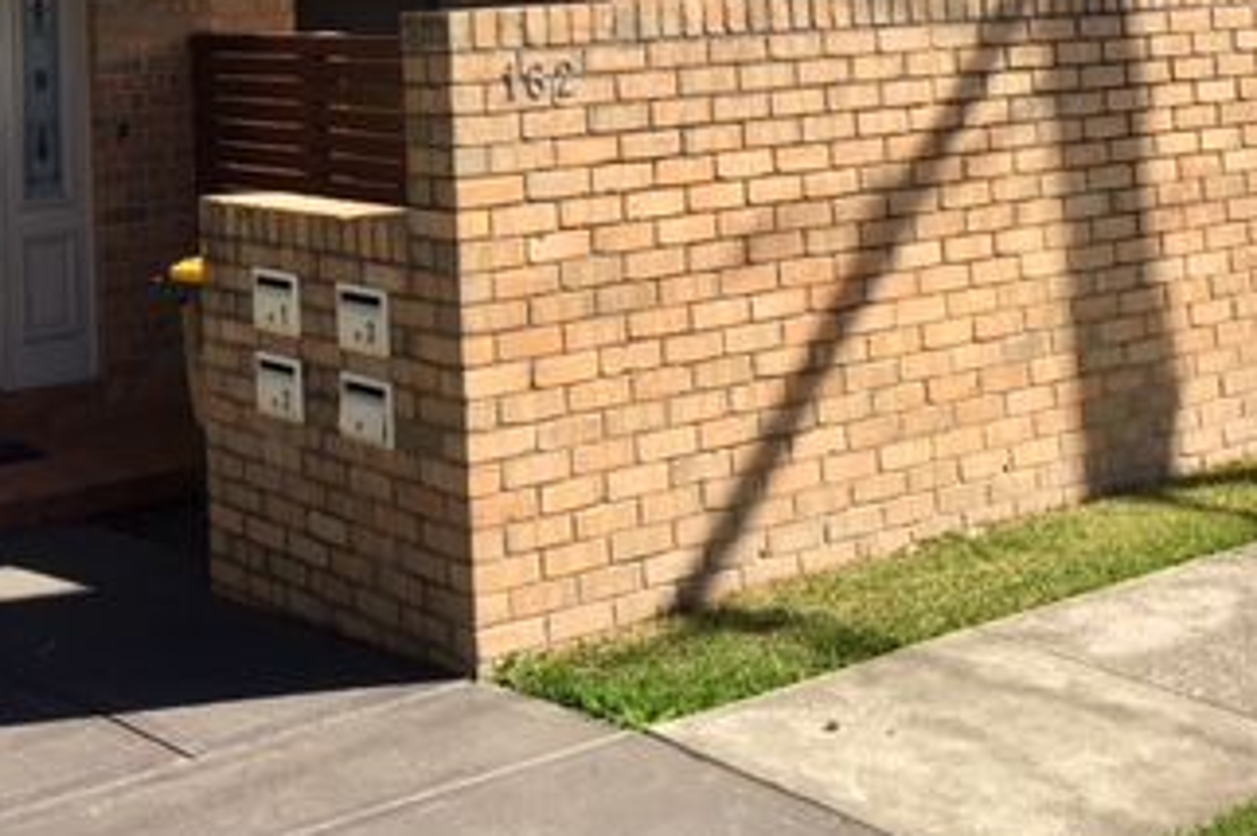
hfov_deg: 32.9
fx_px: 2093
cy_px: -176
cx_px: 336
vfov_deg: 21.0
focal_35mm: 60
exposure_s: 1/938
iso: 25
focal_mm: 4.15
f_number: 2.2
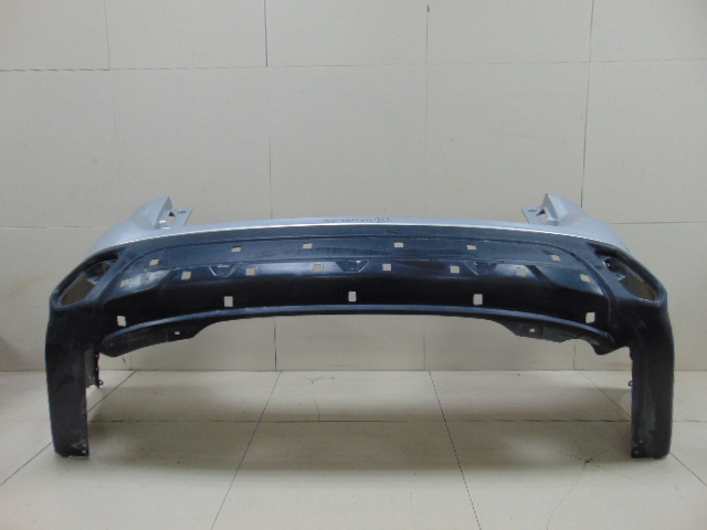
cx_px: 354
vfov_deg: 54.9
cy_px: 265
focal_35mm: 25
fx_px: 511
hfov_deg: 69.4
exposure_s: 1/30
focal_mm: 4.5
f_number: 3
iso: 100
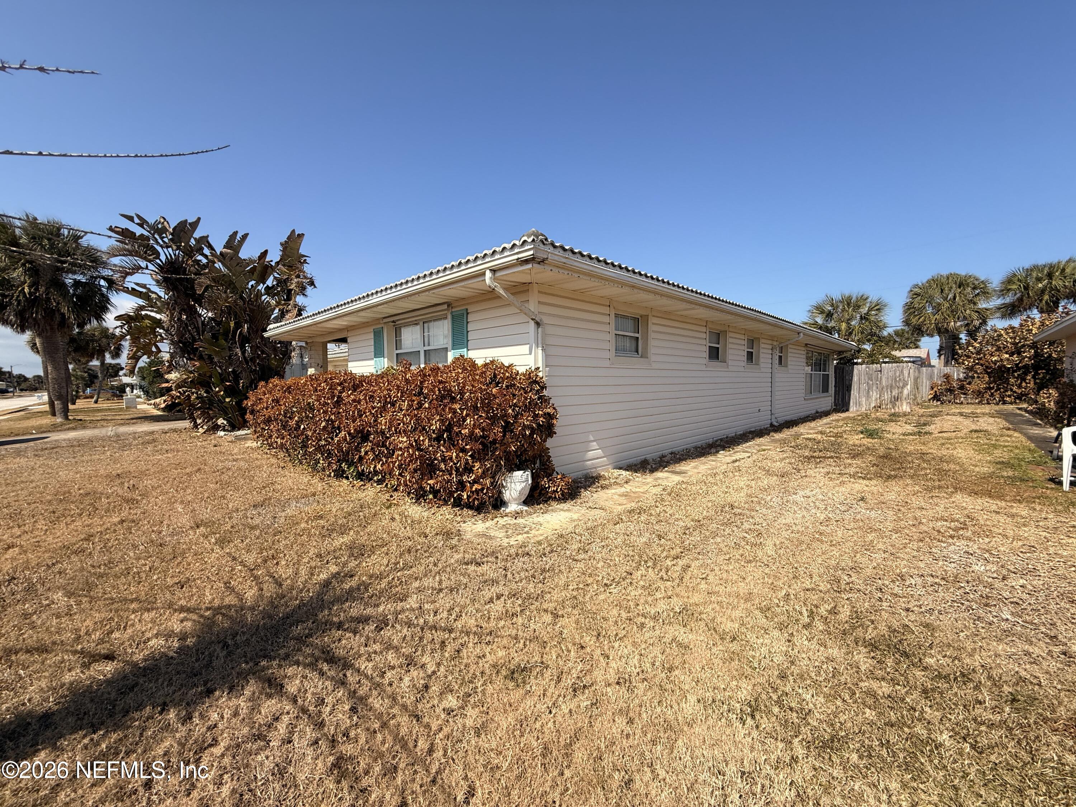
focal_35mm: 14
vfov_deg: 85.7
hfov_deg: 102.1
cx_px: 538
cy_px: 404
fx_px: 435
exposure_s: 1/2165
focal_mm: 2.22
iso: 50
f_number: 2.2
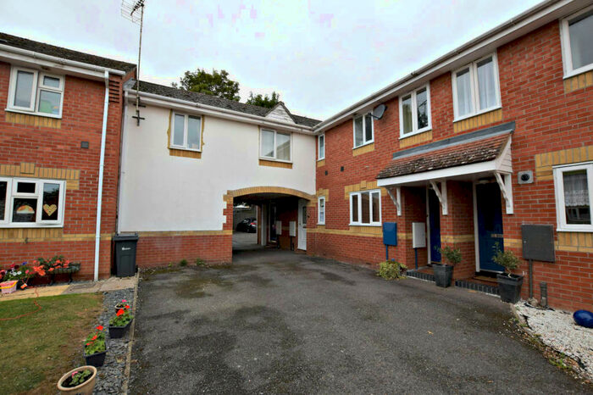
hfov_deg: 100.4
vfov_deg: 77.3
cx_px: 296
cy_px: 198
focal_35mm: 15
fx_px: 247
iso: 280
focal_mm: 10
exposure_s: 1/250
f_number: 8
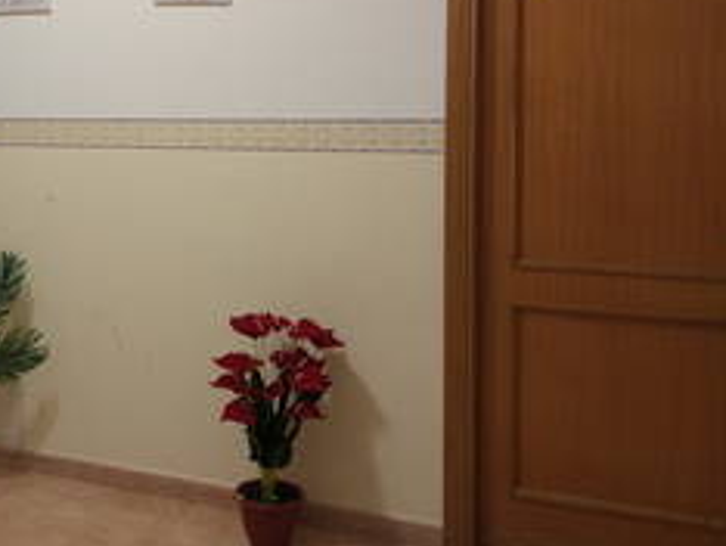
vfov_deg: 33.3
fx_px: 903
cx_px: 171
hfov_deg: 42.3
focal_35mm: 43
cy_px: 174
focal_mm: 4.26
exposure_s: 1/25
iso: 424
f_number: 2
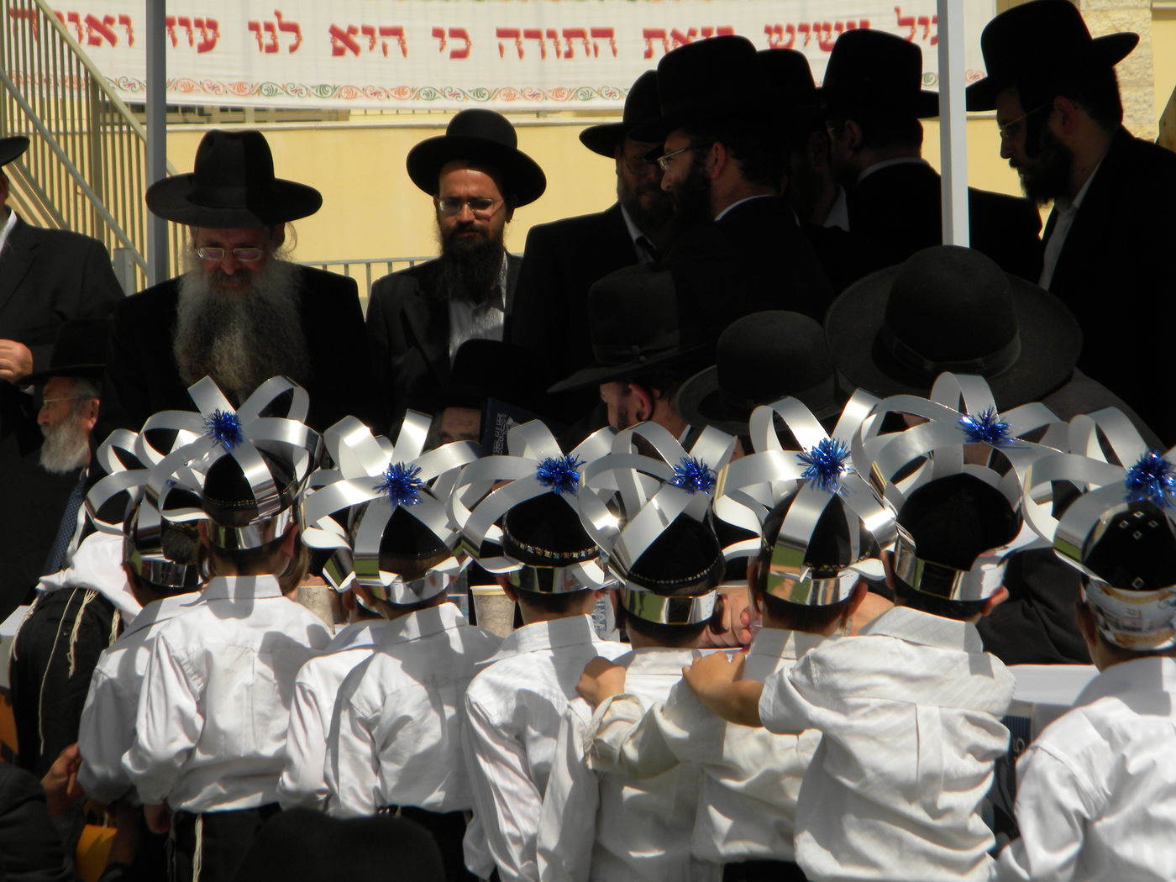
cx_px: 588
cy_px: 441
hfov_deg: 13.3
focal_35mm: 148
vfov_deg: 10.0
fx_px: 5028
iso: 80
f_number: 10
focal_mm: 26.8
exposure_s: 1/354
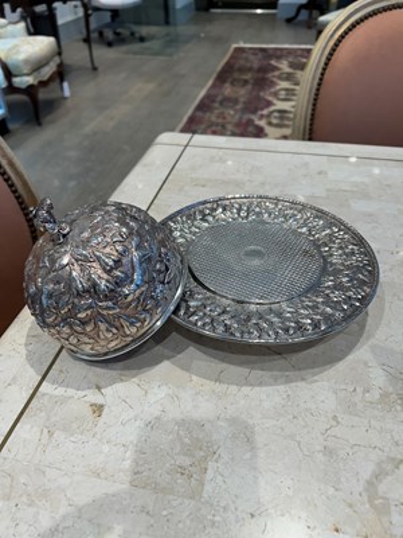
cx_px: 202
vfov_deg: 67.3
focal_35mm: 26
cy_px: 269
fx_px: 404
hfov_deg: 53.1
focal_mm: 5.7
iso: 50
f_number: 1.5
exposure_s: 1/120
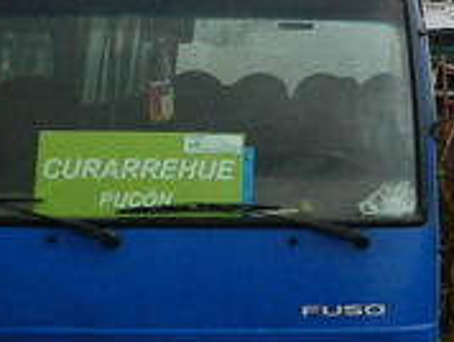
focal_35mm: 139
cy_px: -13
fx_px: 1825
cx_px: 502
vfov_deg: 10.6
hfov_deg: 13.9
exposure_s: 1/50
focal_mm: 5.6
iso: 80
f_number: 3.2
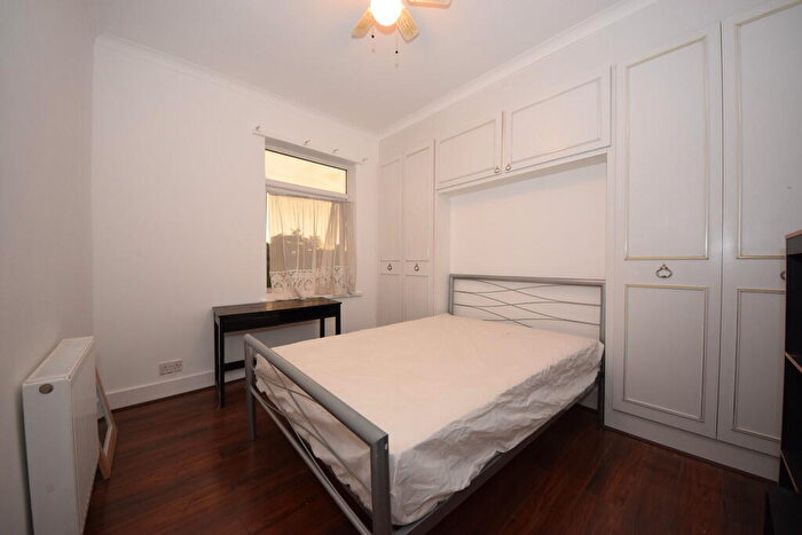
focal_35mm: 12
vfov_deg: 90.0
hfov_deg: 112.6
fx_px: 267
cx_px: 401
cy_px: 268
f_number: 4.5
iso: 800
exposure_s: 1/80
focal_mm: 8
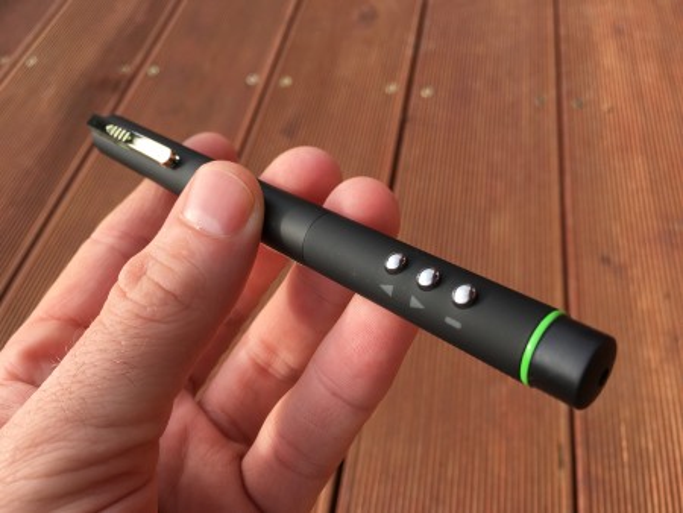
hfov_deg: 61.6
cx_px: 342
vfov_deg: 48.3
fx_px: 572
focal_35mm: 29
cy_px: 256
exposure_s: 1/434
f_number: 2.2
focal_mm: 4.15
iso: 25
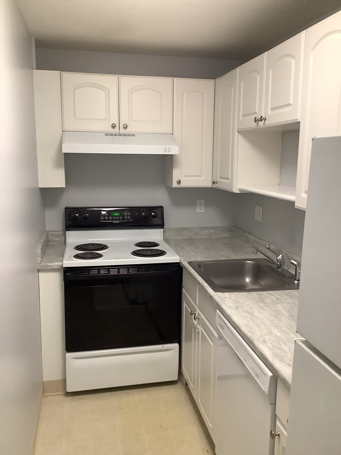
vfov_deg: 58.4
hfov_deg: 45.4
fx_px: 407
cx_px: 170
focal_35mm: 31
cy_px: 228
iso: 160
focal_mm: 3.3
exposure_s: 1/60
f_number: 2.4
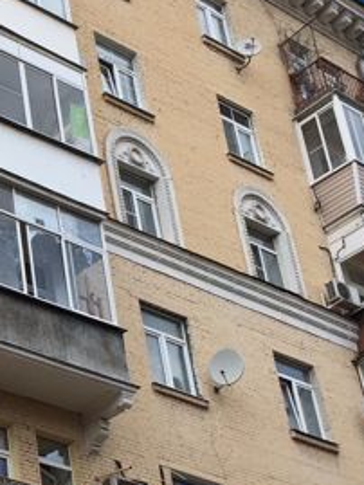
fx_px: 1289
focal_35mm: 92
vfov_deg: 21.1
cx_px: -130
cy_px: 387
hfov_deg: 15.2
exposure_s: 1/791
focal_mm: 4.15
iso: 32
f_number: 2.2
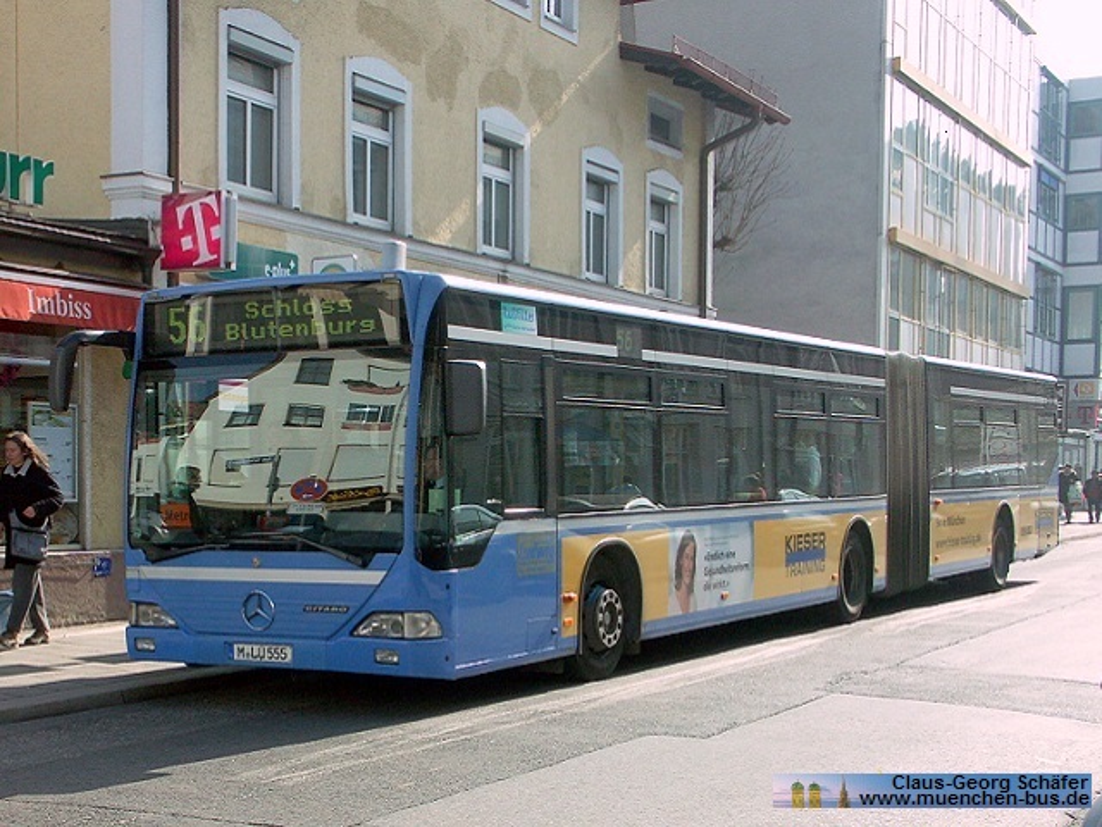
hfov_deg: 50.1
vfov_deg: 38.7
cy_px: 414
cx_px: 551
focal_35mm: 37
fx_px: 1178
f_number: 7.1
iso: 100
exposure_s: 1/400
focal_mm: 9.62
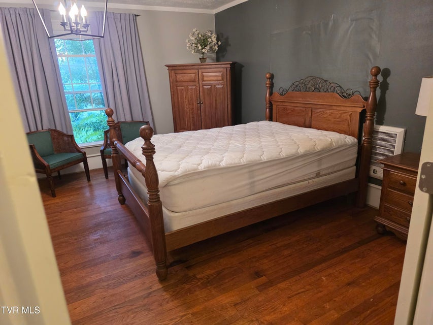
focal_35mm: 23
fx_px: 288
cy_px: 162
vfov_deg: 58.9
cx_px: 216
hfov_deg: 73.9
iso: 640
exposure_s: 1/120
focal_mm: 6.3
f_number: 1.7
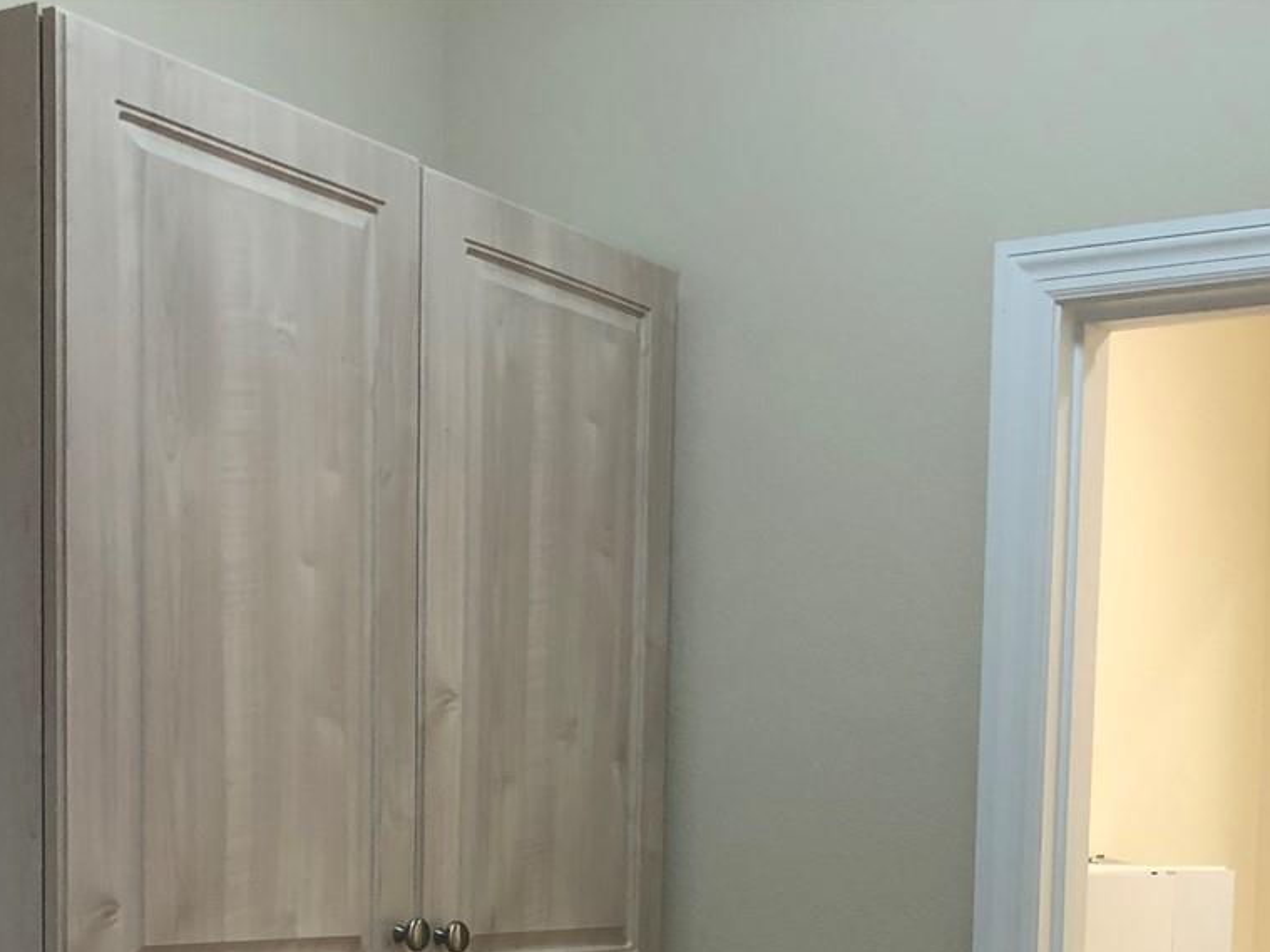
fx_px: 2164
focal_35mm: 59
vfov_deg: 23.5
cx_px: 743
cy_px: 999
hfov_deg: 32.6
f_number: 1.8
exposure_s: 1/17
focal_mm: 3.99
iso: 40
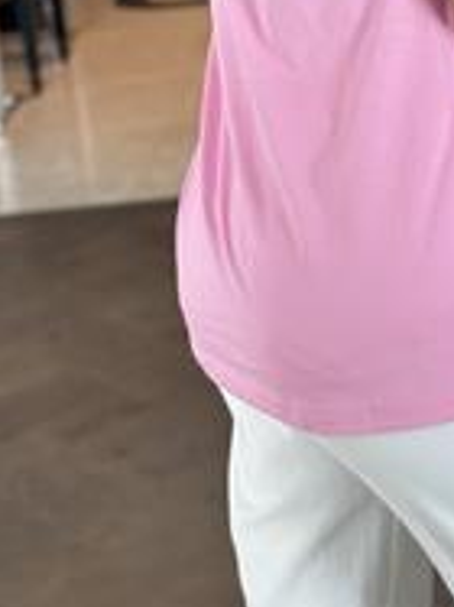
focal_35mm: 130
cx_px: 379
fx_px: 2276
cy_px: -159
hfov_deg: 11.3
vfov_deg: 14.6
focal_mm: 6.86
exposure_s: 1/60
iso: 200
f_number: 1.78
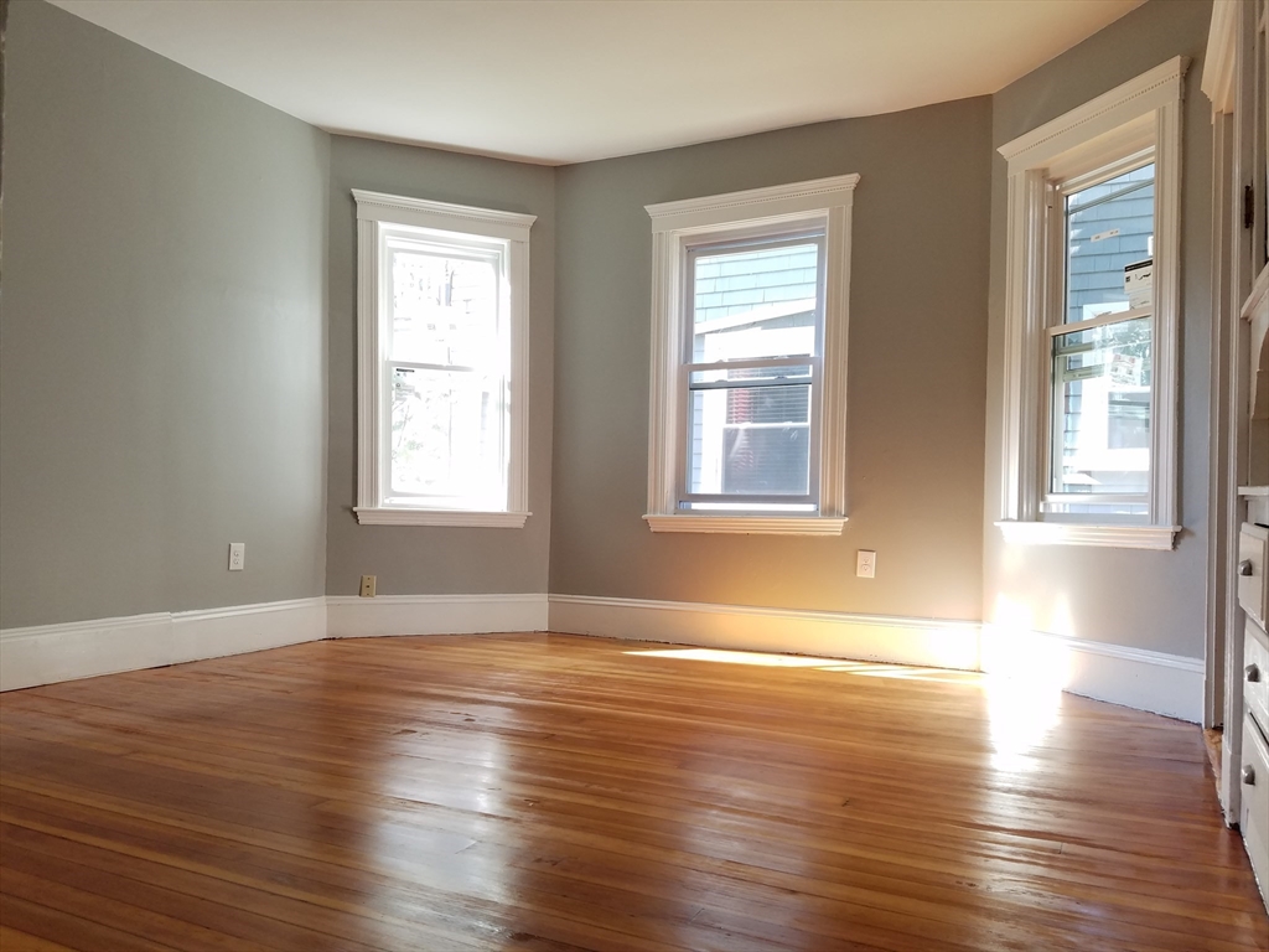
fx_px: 953
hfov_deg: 67.3
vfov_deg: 53.1
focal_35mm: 26
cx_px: 634
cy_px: 476
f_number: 1.7
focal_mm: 4.2
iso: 80
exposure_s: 1/60
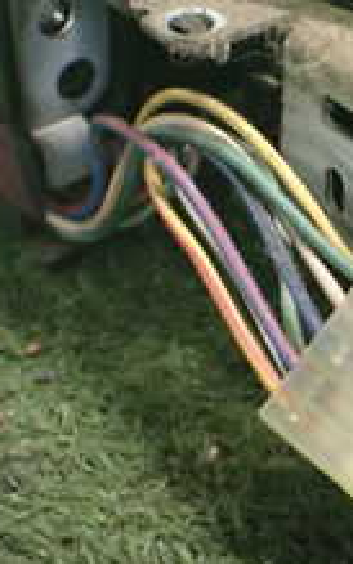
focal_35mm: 87
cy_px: 147
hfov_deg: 14.8
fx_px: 1338
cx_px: 361
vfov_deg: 23.6
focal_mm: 5.4
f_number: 2.3
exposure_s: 1/30
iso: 1000
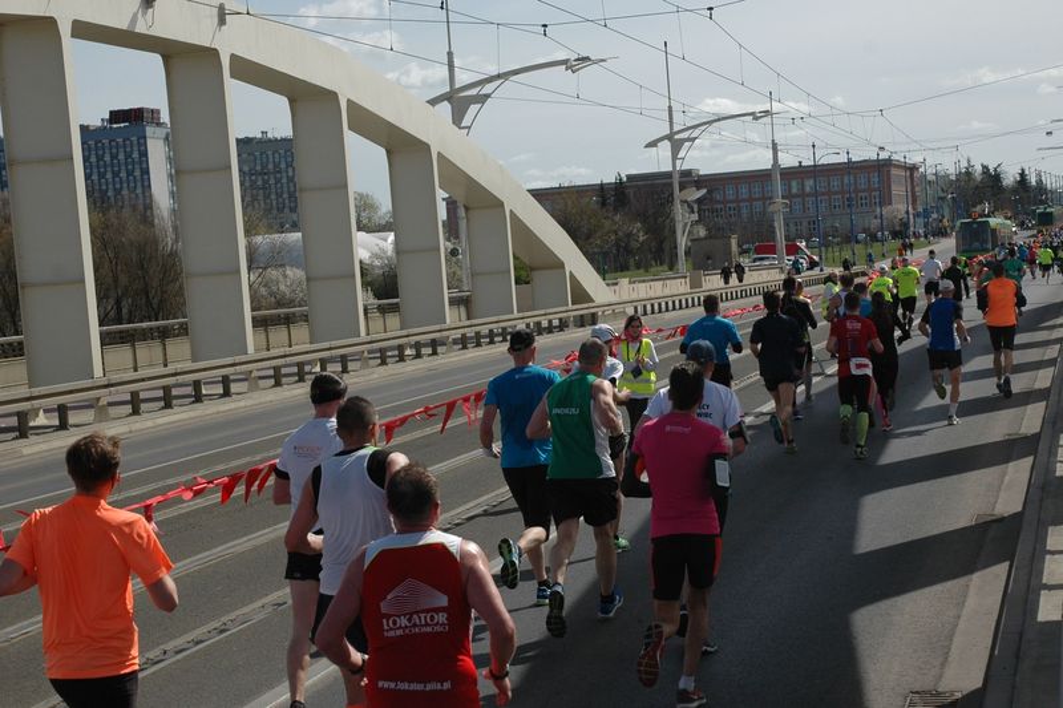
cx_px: 532
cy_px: 354
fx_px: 1683
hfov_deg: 35.1
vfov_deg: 23.8
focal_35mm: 57
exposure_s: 1/800
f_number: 8
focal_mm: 38
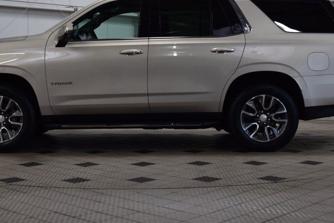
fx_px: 610
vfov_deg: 20.6
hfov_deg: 30.6
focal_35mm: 66
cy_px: 76
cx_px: 149
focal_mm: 29
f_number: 7.1
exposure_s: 1/30
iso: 400
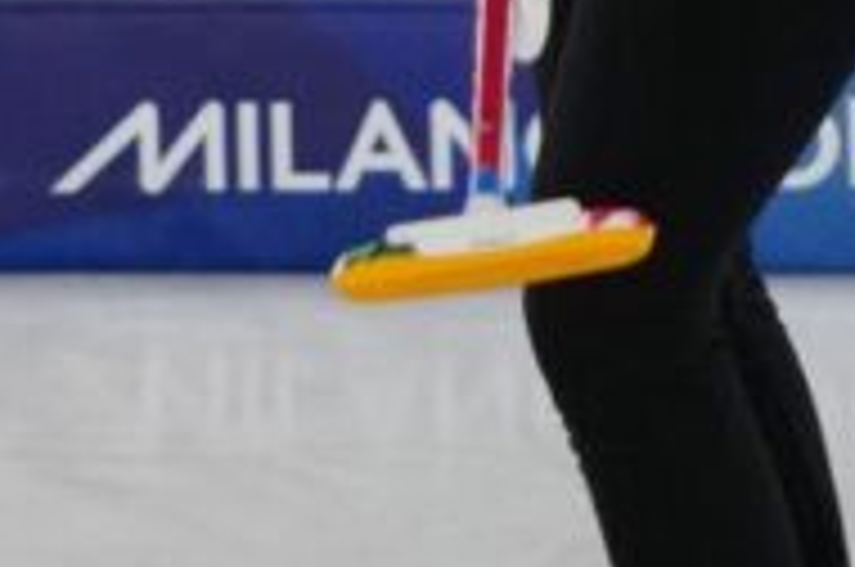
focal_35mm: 2976
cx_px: -1071
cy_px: -302
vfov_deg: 0.5
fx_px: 70560
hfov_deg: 0.7
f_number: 6.3
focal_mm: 565
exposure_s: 1/1250
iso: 2000
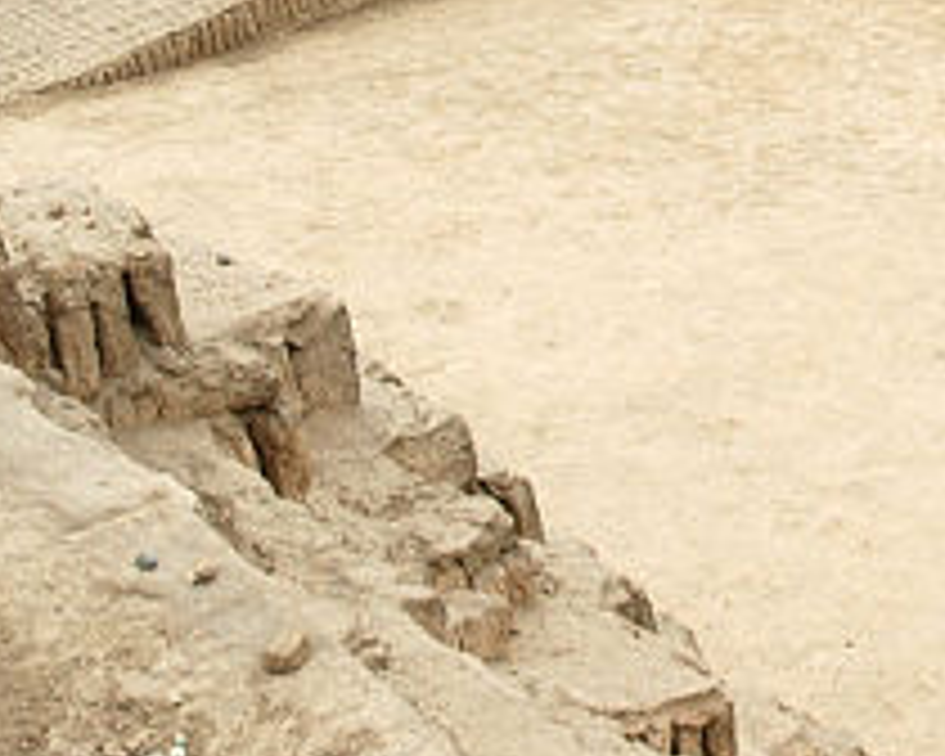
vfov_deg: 8.6
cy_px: -400
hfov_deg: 10.7
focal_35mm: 175
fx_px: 4895
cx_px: 1282
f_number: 7.1
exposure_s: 1/200
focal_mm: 29
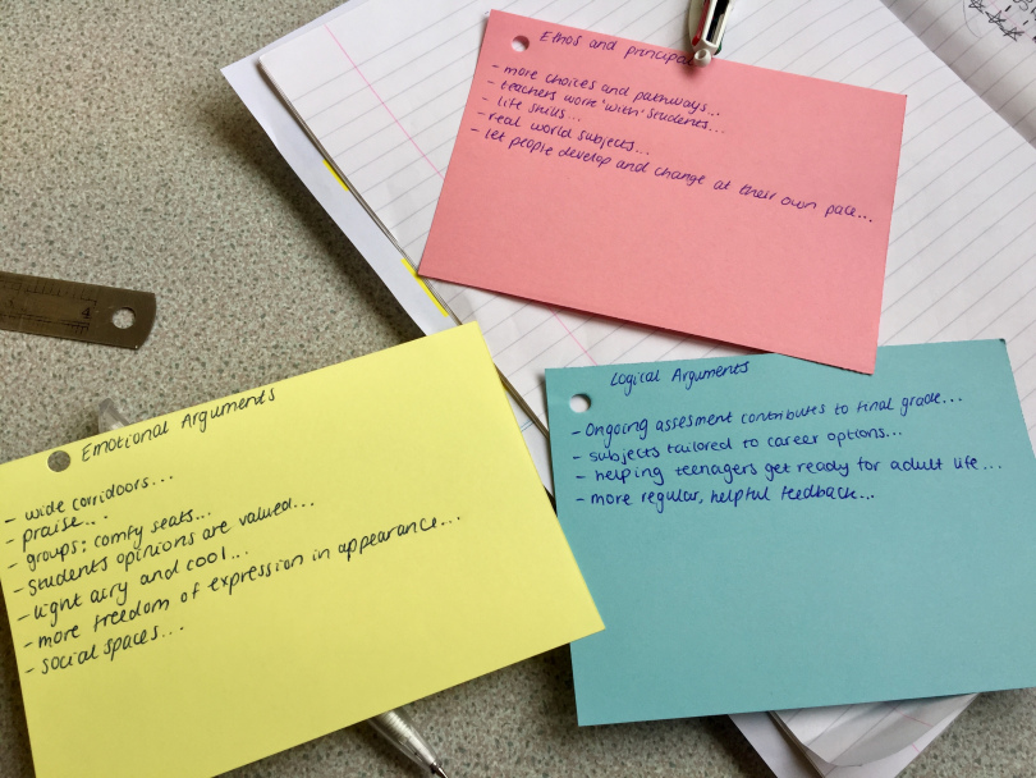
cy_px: 389
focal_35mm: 29
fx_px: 868
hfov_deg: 61.6
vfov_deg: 48.3
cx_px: 518
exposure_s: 1/177
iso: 32
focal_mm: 4.15
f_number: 2.2
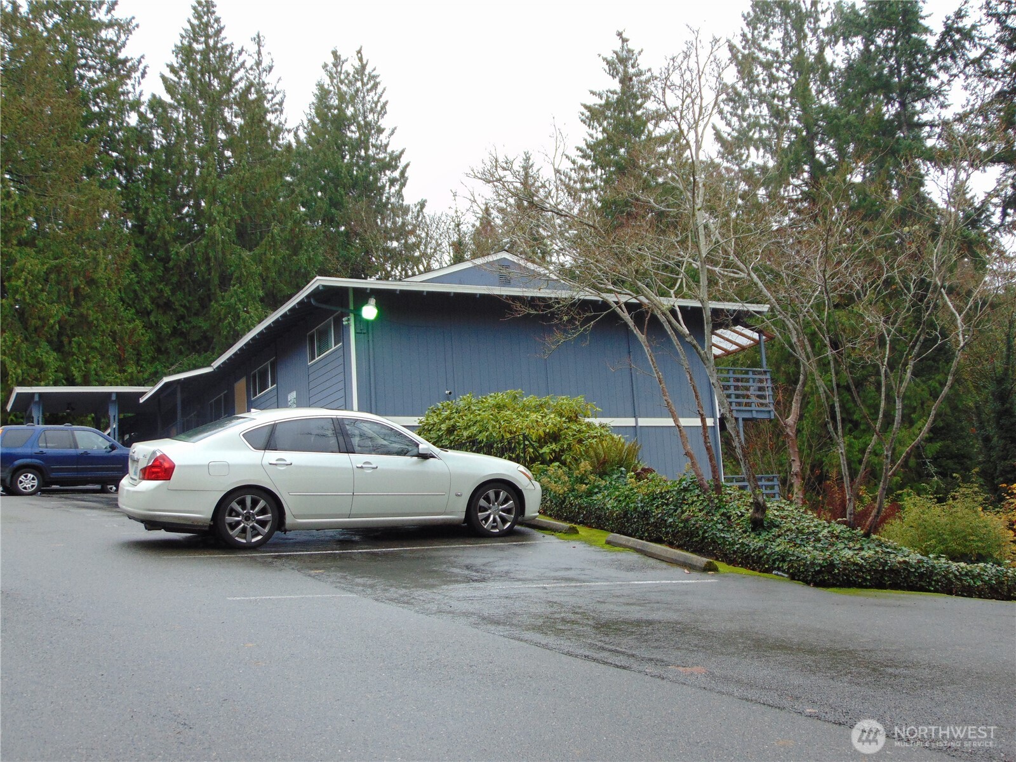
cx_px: 508
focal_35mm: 39
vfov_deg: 36.8
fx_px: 1145
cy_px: 381
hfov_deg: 47.9
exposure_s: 1/40
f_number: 3.3
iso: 100
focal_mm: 6.9
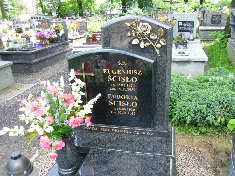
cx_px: 118
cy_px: 88
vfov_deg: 45.4
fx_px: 210
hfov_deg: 58.4
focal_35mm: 31
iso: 100
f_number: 3.3
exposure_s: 1/90
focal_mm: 5.6
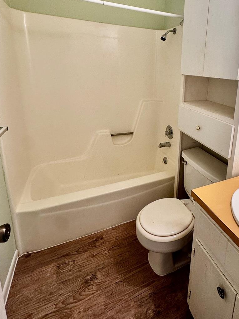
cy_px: 110
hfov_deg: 61.4
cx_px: 165
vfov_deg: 76.8
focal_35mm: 21
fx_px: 193
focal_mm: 2.22
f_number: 2.2
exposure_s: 1/120
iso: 160
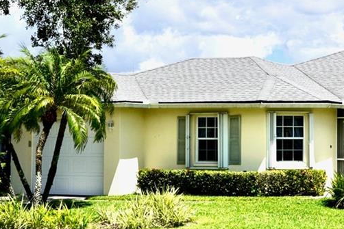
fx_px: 975
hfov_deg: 19.7
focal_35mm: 102
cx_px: 294
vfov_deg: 13.4
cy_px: 55
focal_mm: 50
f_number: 10
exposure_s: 1/320
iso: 100
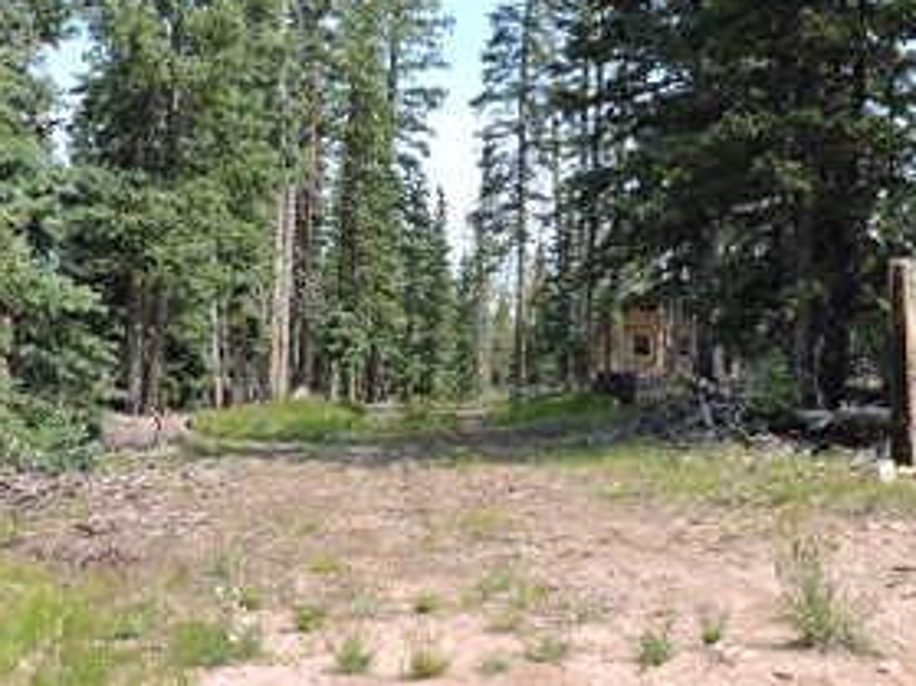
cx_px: 404
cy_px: 272
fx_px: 1455
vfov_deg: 26.5
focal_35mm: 55
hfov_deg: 34.9
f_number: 3
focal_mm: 4.3
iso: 100
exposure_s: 1/500
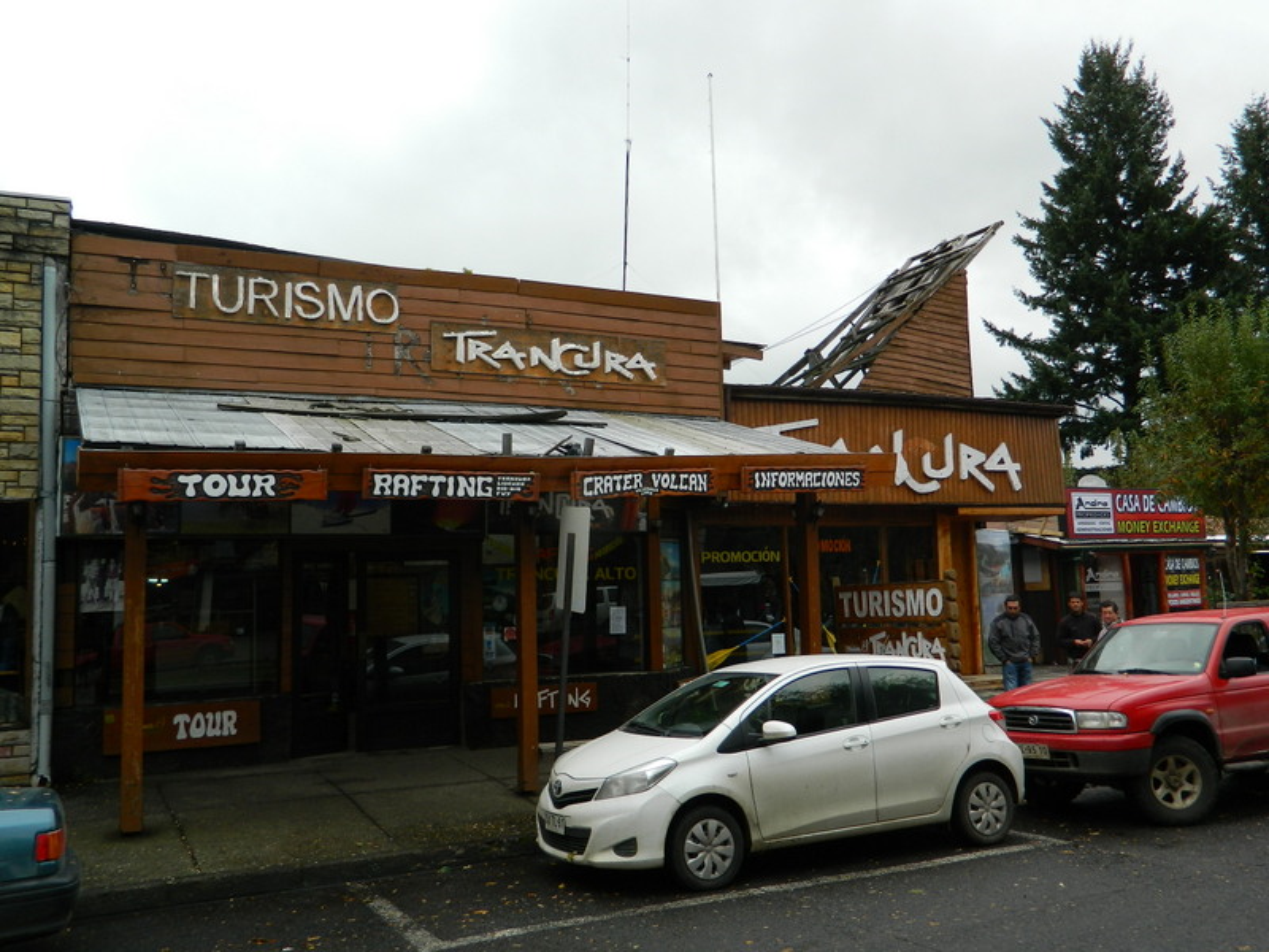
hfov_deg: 58.4
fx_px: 1136
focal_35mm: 31
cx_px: 634
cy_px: 476
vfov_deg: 45.4
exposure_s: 1/250
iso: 80
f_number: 3.2
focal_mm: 5.6
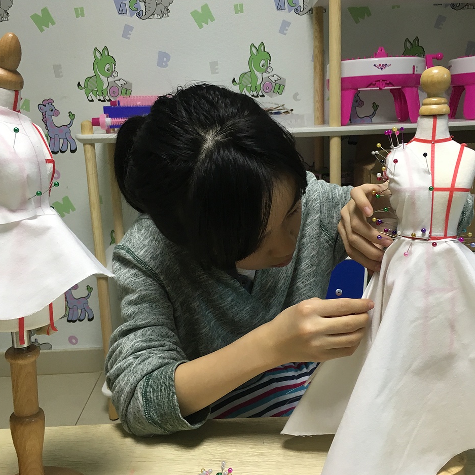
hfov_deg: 47.2
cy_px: 240
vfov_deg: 47.2
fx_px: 543
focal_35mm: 35
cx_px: 245
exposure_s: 1/33
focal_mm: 4.15
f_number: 2.2
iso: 100
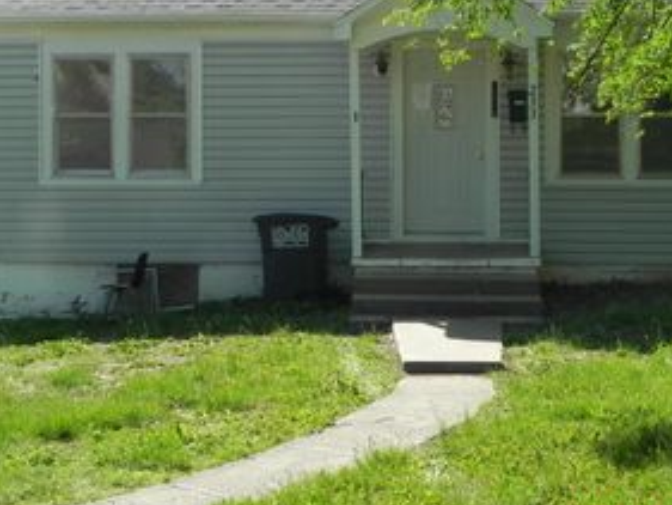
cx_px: 361
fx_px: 1418
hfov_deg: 26.7
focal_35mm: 73
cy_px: 169
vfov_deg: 20.1
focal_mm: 7.3
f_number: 6.3
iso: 160
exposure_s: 1/248
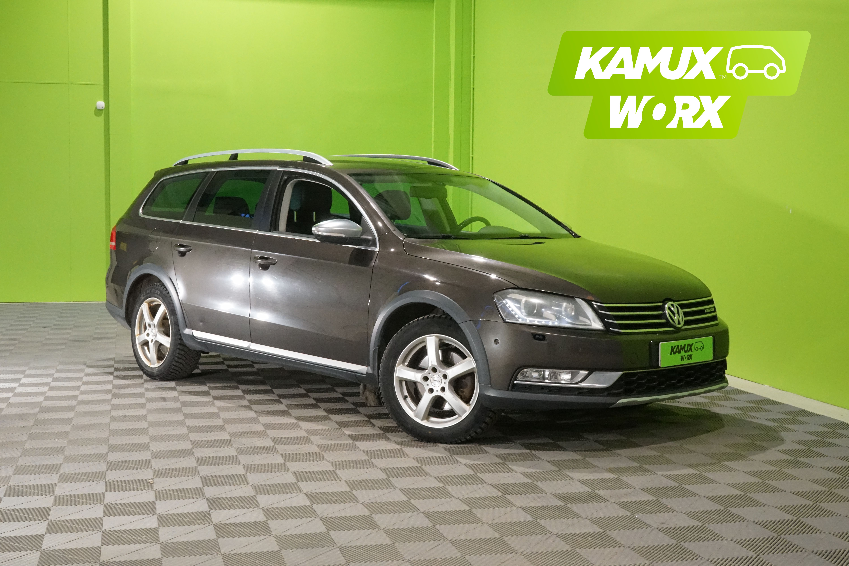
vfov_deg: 28.1
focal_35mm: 48
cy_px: 283
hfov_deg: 41.1
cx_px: 424
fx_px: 1132
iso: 6400
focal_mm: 48
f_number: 20
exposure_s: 1/25
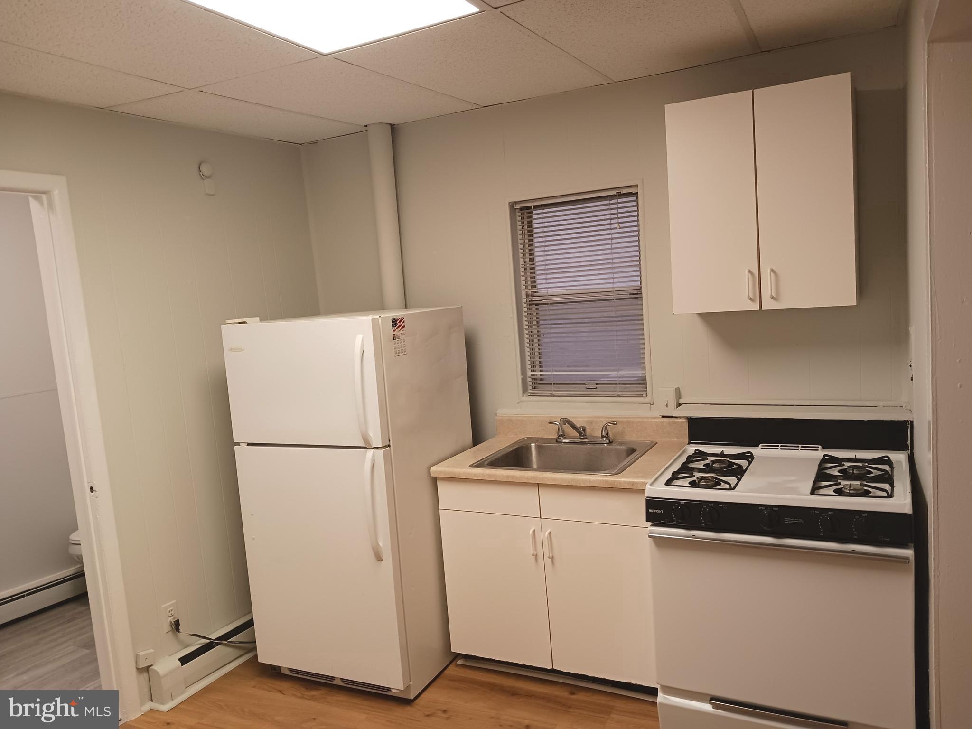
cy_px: 364
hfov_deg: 65.3
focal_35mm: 27
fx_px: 758
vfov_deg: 51.4
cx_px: 486
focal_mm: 4
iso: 160
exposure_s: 1/40
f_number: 1.8
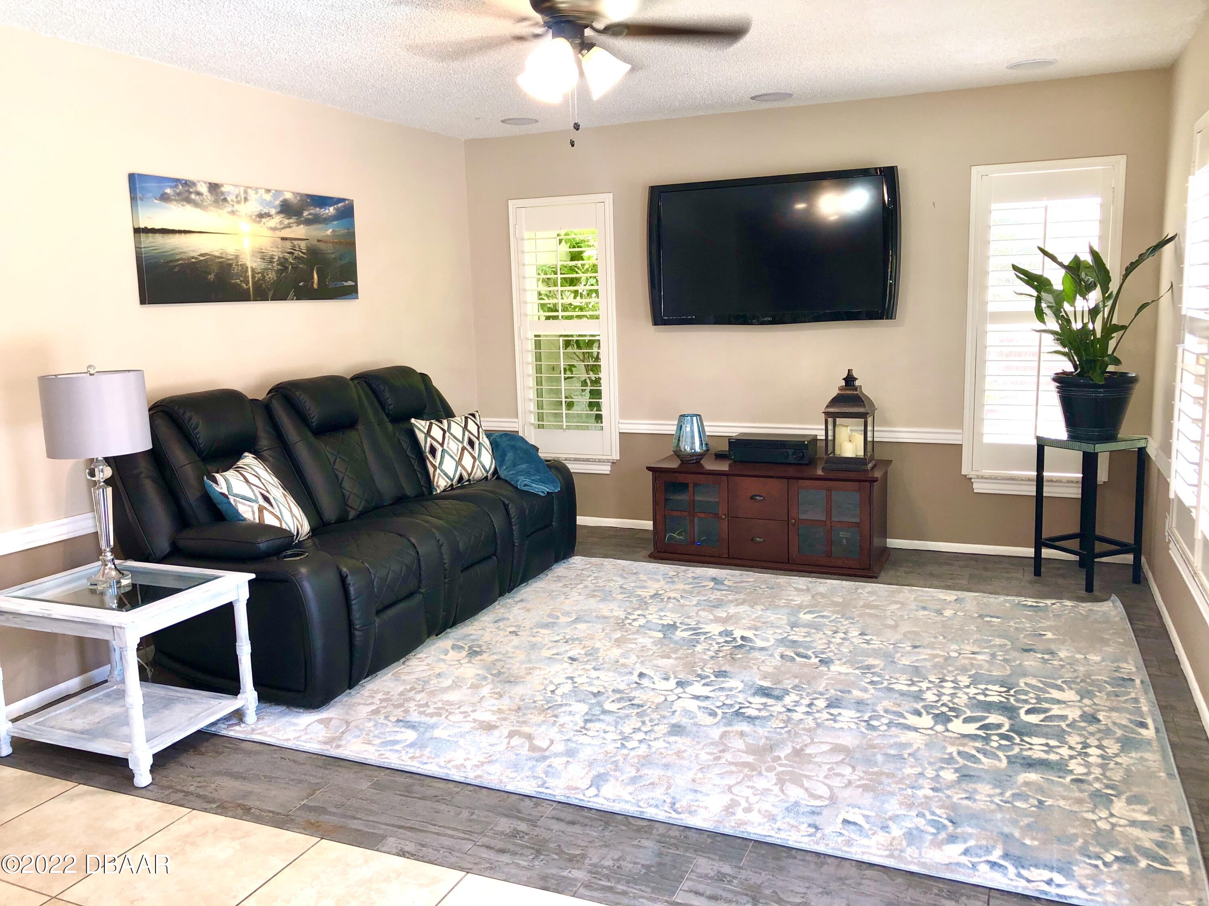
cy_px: 453
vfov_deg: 49.7
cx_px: 604
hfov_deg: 63.4
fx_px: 978
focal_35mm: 28
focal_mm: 3.99
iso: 20
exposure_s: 1/18
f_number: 1.8
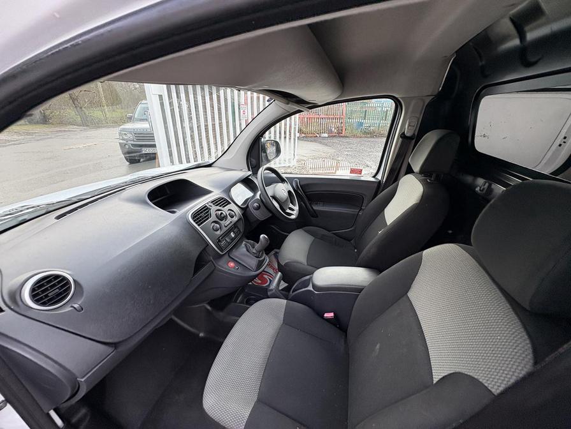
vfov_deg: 85.7
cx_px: 286
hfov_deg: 102.1
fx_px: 231
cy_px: 214
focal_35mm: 14
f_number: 2.2
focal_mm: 2.22
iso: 160
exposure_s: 1/99
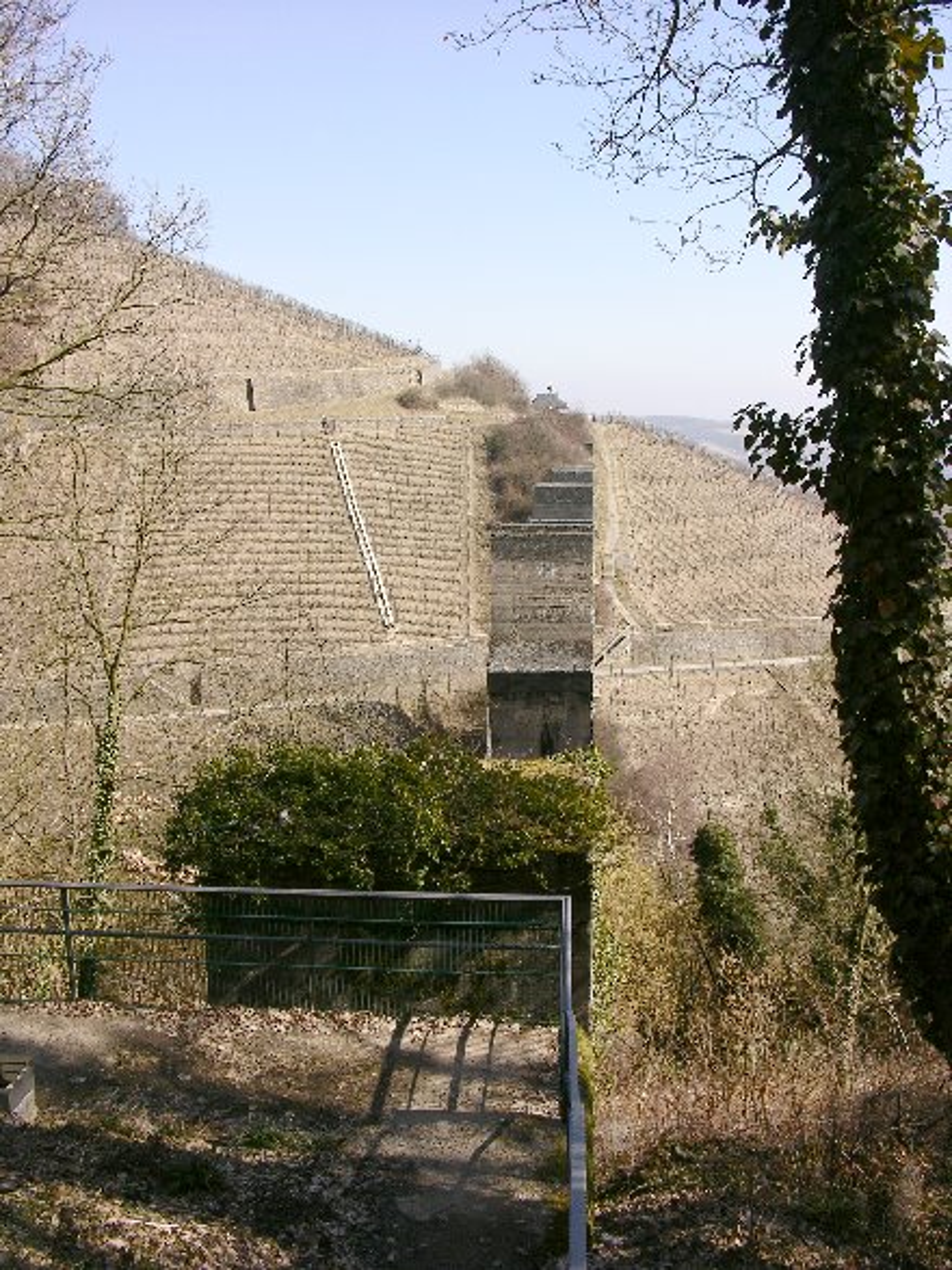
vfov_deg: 52.6
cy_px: 635
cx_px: 476
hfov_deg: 40.7
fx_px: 1284
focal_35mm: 35
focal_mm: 8.9
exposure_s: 1/119
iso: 50
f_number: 7.1
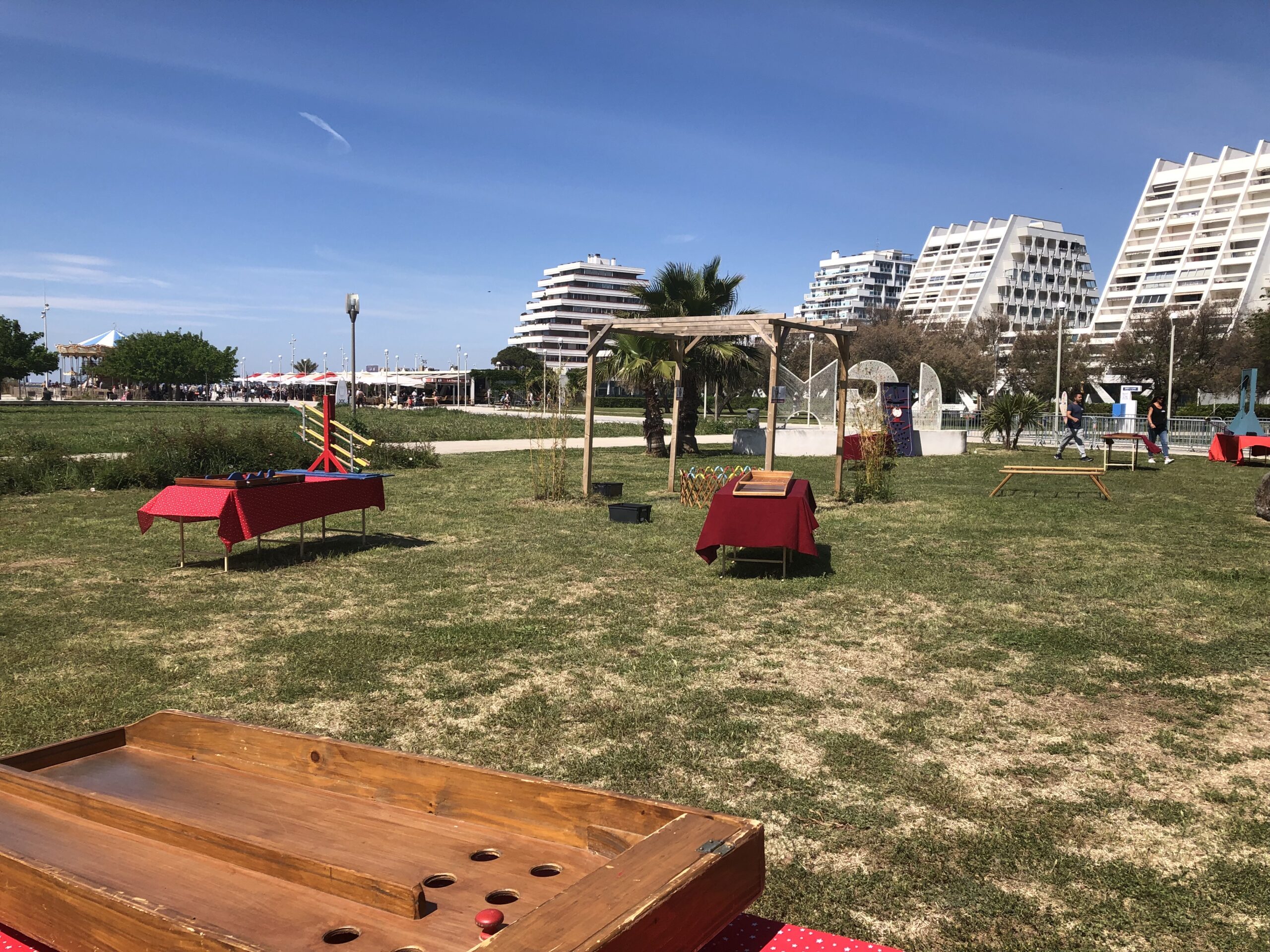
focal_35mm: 28
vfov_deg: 49.7
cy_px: 476
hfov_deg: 63.4
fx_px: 1027
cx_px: 635
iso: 25
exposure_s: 1/2433
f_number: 1.8
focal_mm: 3.99
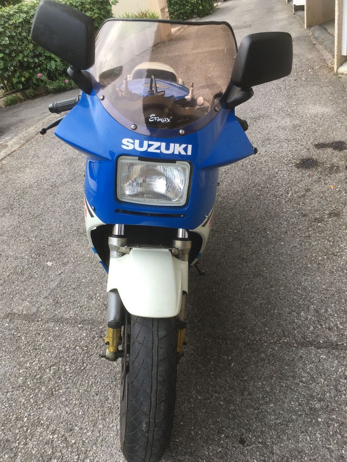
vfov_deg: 61.7
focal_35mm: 29
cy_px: 231
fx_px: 388
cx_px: 174
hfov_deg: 48.2
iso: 25
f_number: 2.2
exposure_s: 1/299
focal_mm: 4.15
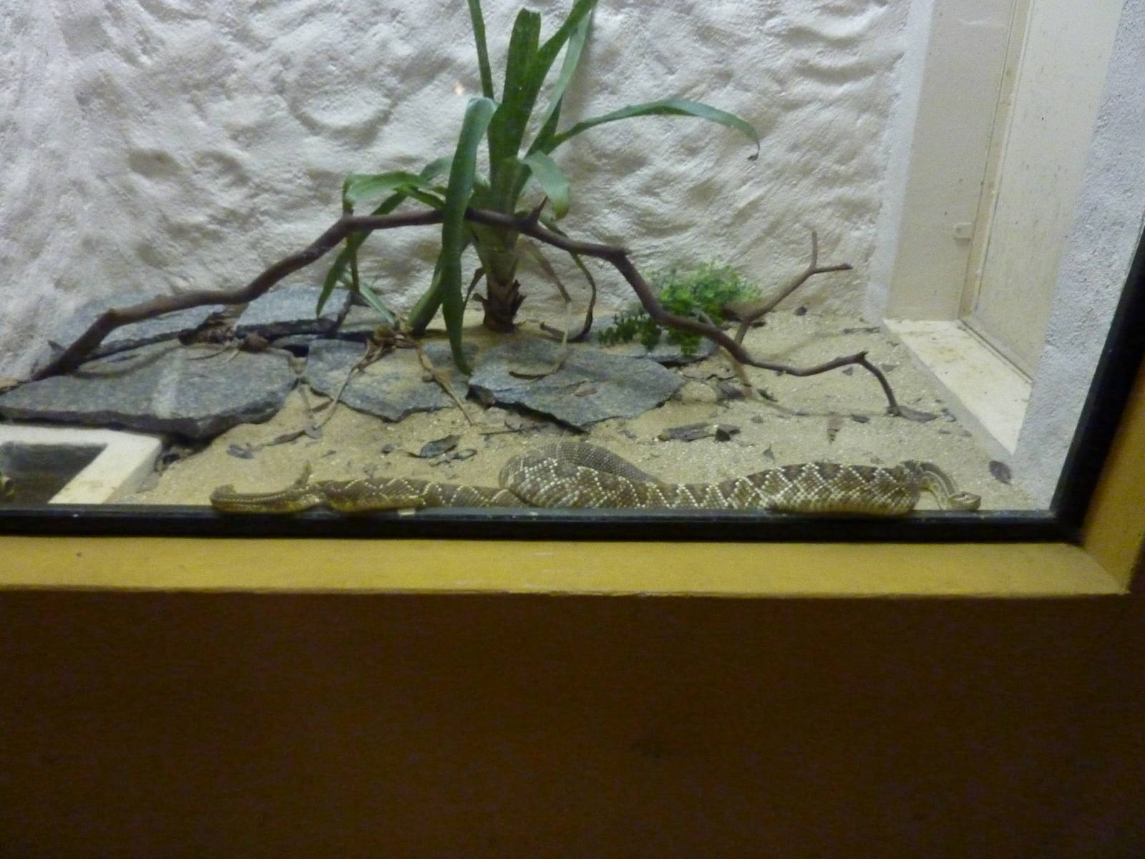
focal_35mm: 25
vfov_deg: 54.9
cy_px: 430
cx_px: 572
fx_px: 827
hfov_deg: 69.4
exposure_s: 1/15
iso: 800
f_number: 3.3
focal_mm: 4.1
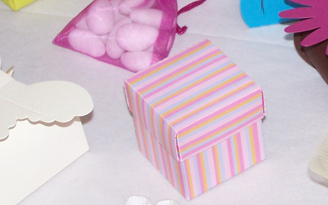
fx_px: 1555
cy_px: 41
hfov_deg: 11.9
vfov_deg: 7.5
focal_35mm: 174
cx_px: 343
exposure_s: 1/90
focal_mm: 11.5
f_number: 3.2
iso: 140
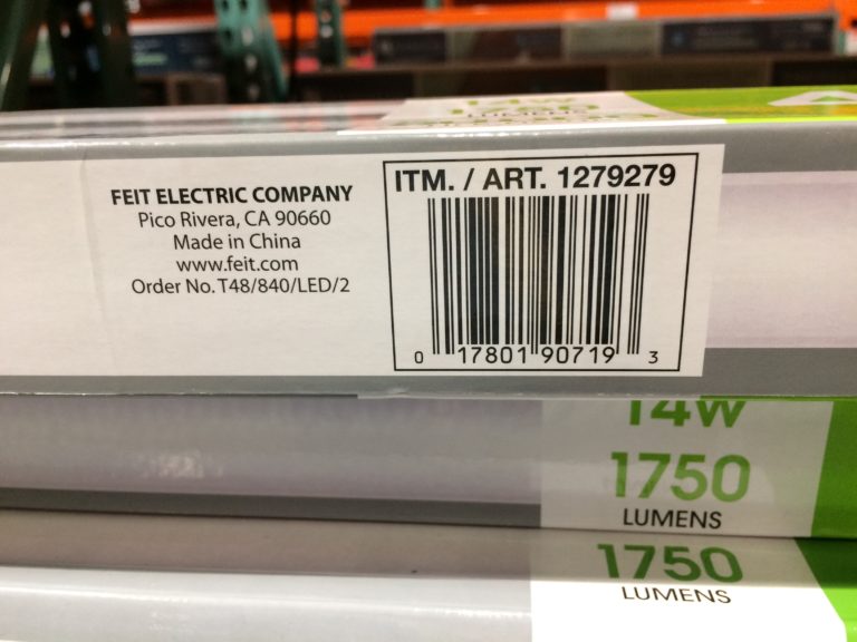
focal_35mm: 29
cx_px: 428
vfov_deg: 48.2
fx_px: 718
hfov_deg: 61.7
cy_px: 321
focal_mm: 4.15
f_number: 2.2
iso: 125
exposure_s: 1/30
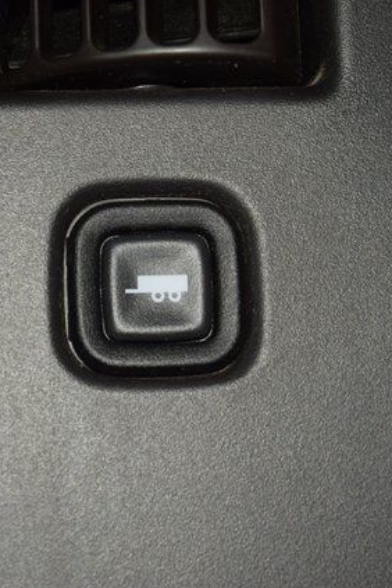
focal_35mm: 159
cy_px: 295
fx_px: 2597
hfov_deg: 8.6
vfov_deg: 12.9
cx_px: 139
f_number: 8
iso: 100
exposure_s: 1/125
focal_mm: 70
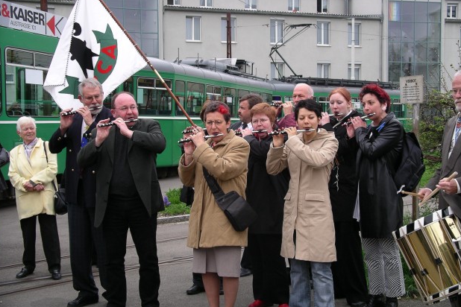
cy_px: 148
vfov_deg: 24.2
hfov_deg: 35.6
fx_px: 717
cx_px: 230
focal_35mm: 56
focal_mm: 10.9
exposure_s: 1/100
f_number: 3.2
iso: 64
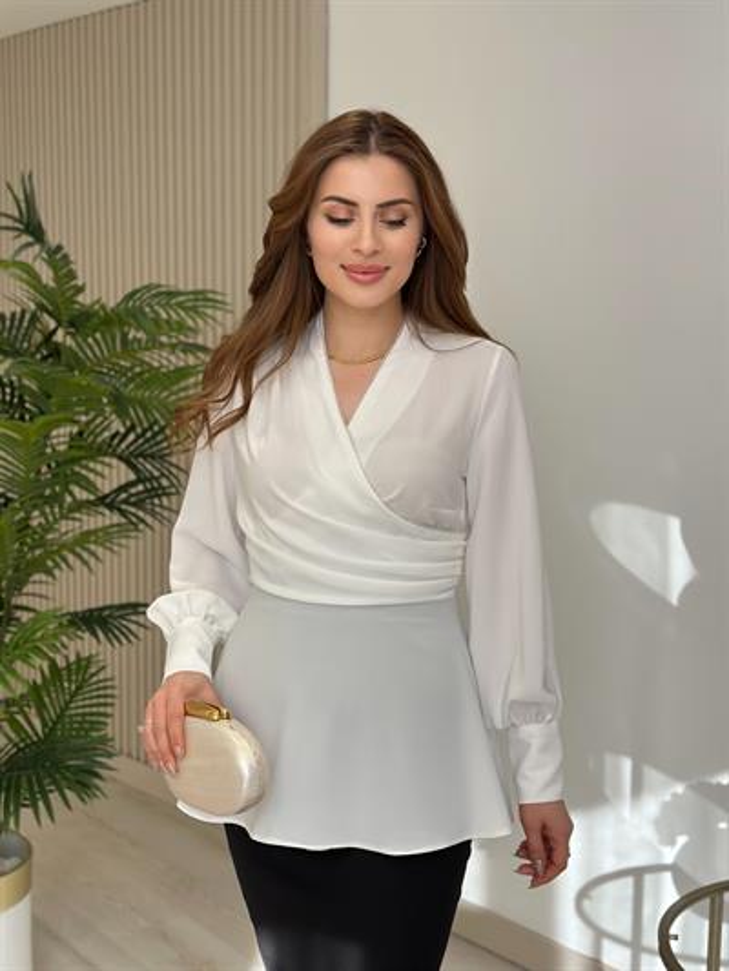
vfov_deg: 39.6
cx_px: 364
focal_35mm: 48
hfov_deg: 30.3
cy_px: 486
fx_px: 1347
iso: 80
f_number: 1.78
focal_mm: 6.86
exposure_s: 1/594
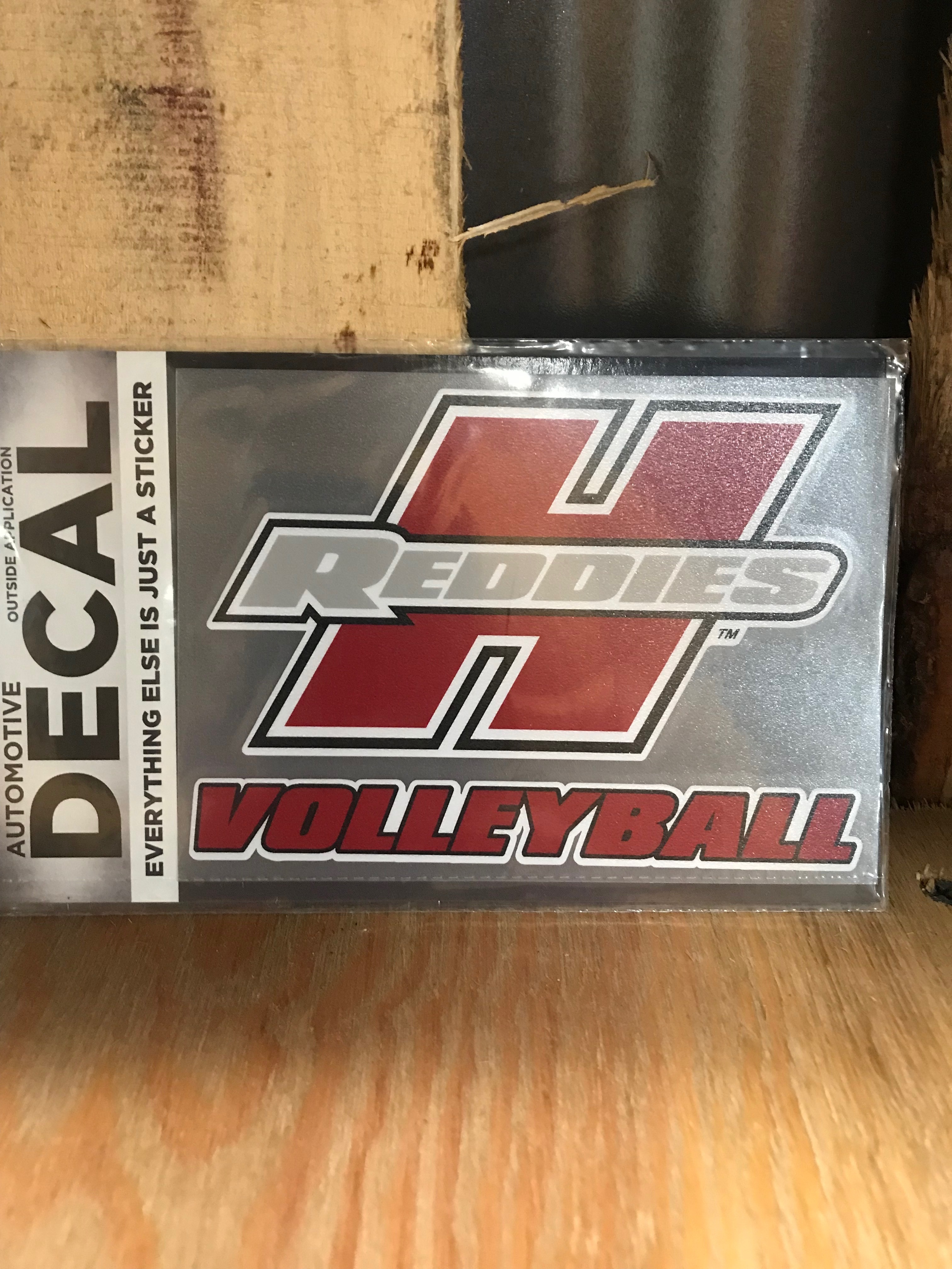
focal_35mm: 28
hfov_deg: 49.7
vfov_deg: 63.4
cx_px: 476
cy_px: 634
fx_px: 1027
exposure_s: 1/8
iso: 100
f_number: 1.8
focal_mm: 3.99
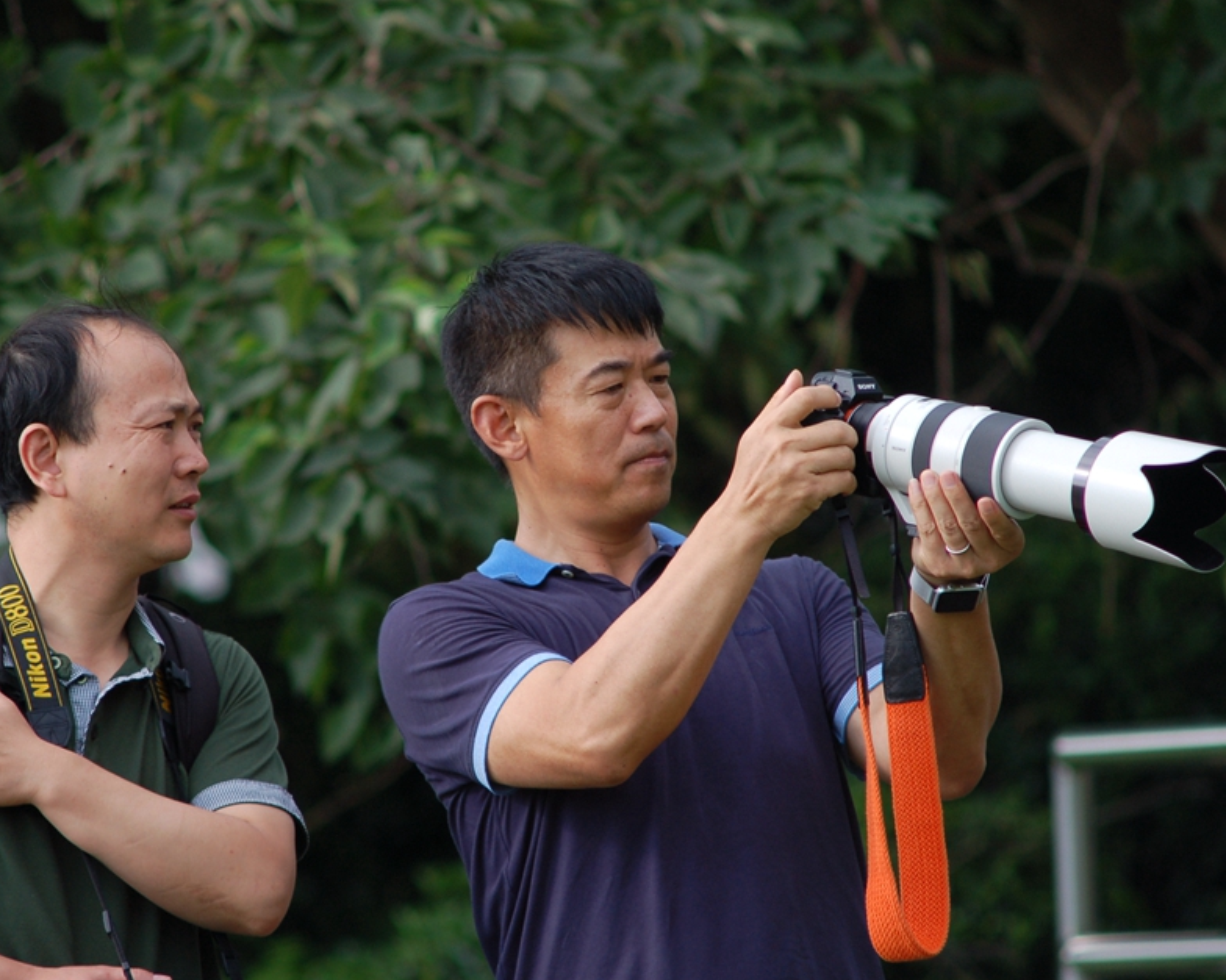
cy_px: 507
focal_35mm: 386
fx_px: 14004
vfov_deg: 4.0
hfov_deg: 5.0
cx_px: 569
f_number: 4.5
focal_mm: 210
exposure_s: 1/500
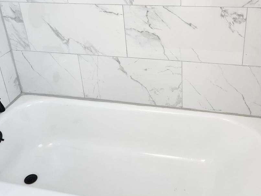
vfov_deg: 34.4
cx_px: 140
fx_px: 309
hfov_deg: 45.7
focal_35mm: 41
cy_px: 48
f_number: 1.8
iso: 200
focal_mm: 5.4
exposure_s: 1/120
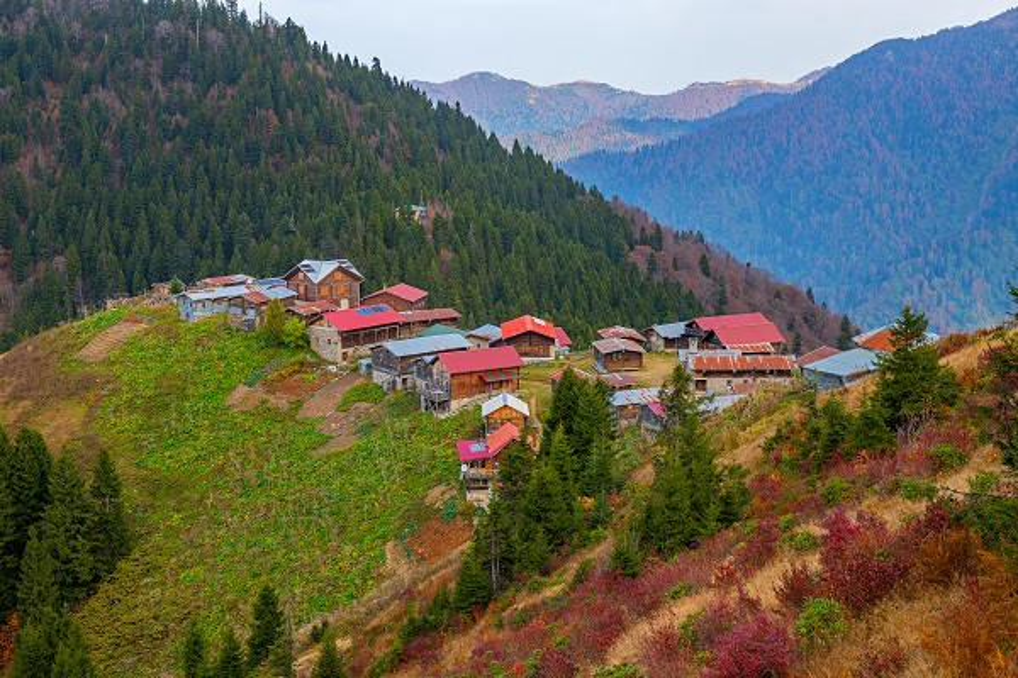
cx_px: 509
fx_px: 1583
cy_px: 339
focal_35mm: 56
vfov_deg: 24.2
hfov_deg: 35.6
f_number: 7.1
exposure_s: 1/80
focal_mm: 56
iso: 80
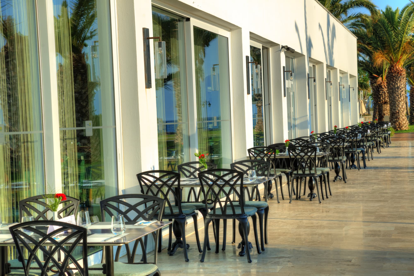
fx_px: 805
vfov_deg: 19.5
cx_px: 207
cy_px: 138
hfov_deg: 28.8
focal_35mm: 70
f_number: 10
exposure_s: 1/80
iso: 100
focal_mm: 70
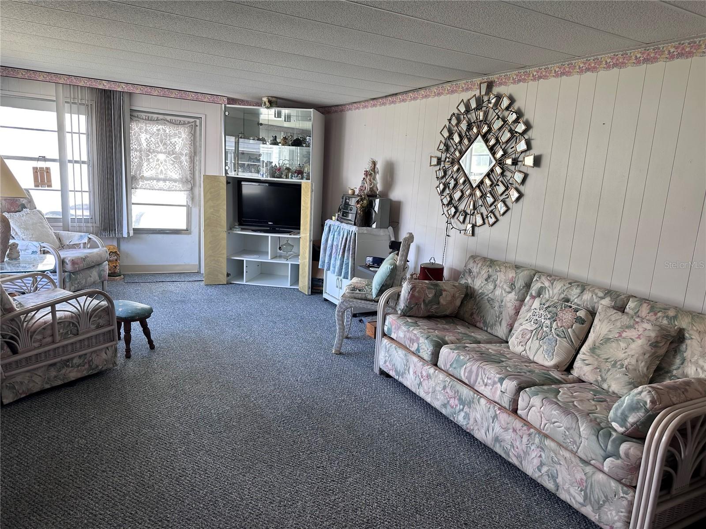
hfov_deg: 71.6
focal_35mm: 24
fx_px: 489
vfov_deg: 56.8
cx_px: 353
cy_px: 264
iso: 50
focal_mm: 6.86
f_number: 1.78
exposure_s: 1/121
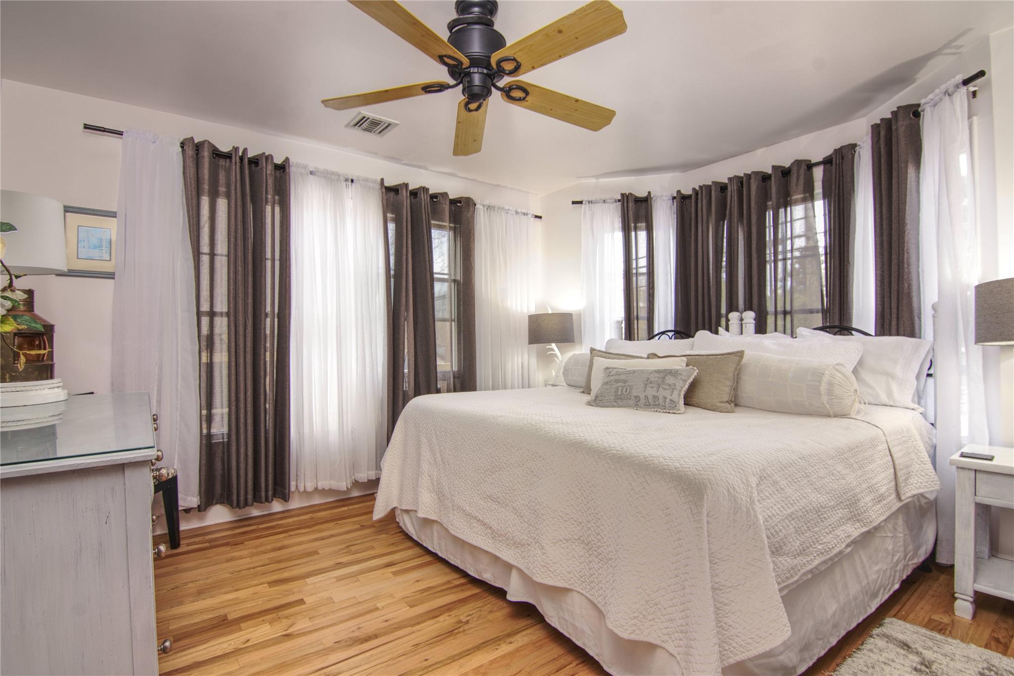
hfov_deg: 95.0
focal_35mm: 16
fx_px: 465
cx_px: 507
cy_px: 338
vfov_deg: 72.0
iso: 320
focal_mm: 11
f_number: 8
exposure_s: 1/25
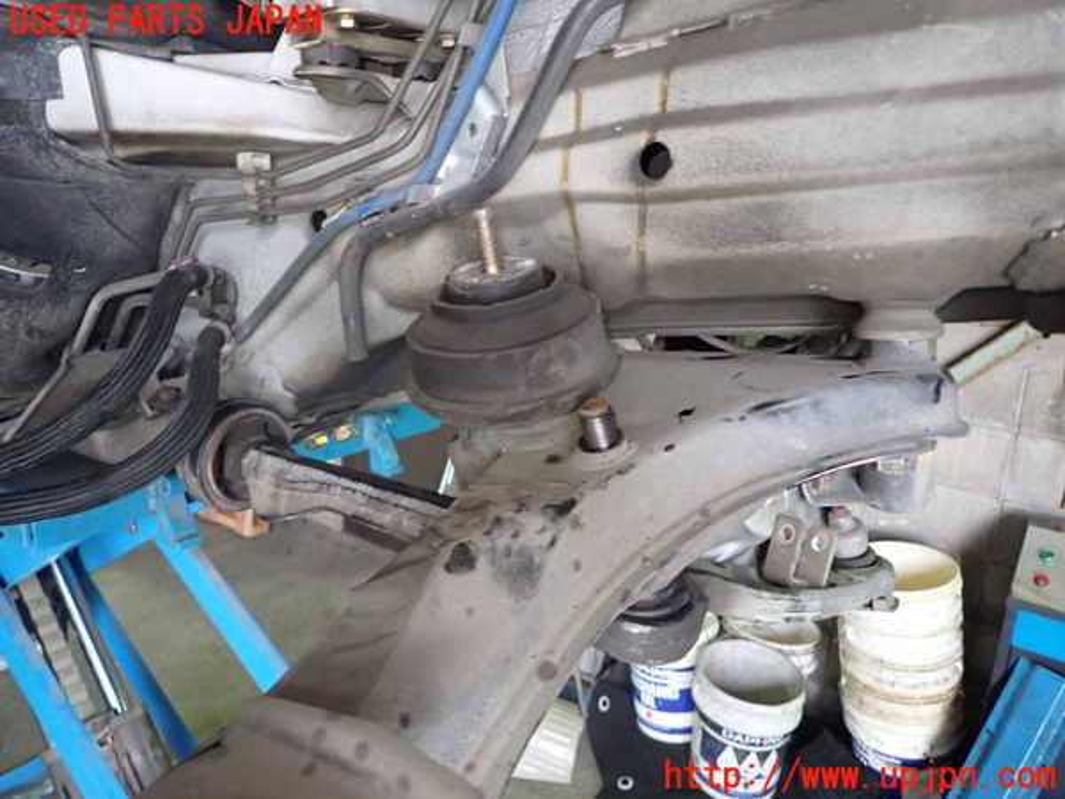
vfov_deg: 54.9
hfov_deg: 69.4
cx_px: 532
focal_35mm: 25
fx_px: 769
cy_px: 400
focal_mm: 4.5
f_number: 2
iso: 320
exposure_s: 1/30
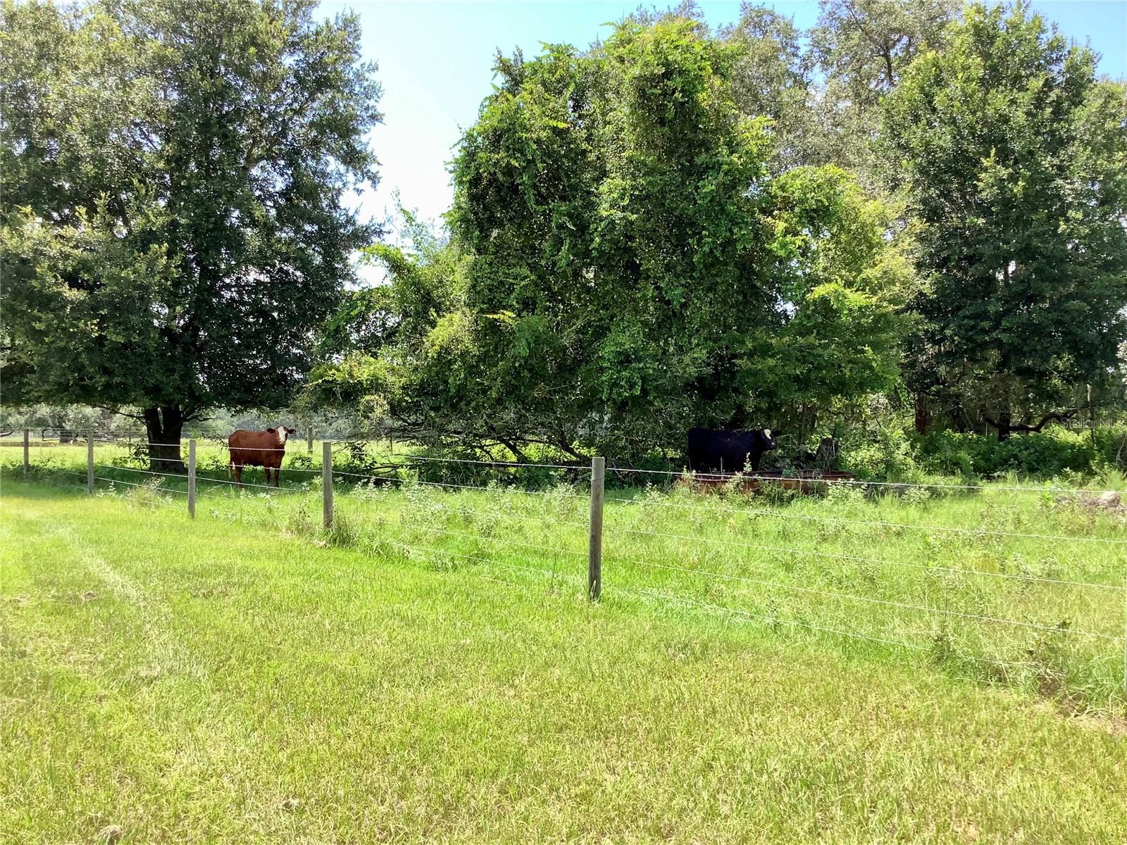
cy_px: 422
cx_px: 564
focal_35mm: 31
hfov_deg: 58.4
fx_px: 1009
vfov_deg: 45.4
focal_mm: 3.3
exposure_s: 1/450
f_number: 2.4
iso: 25
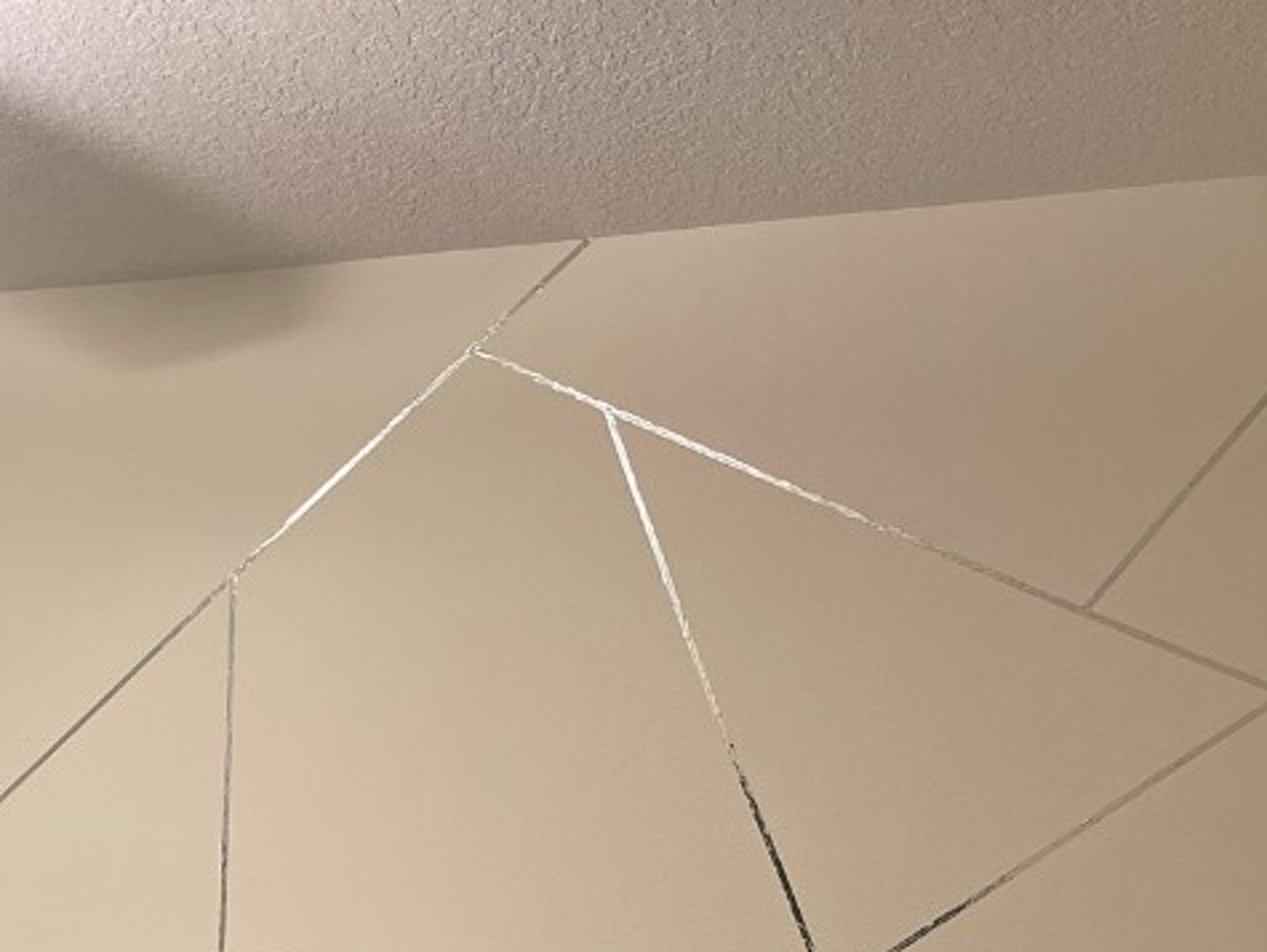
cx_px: 339
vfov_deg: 24.7
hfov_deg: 33.7
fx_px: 2051
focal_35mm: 56
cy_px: 987
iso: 500
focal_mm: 5.1
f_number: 1.6
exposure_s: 1/60
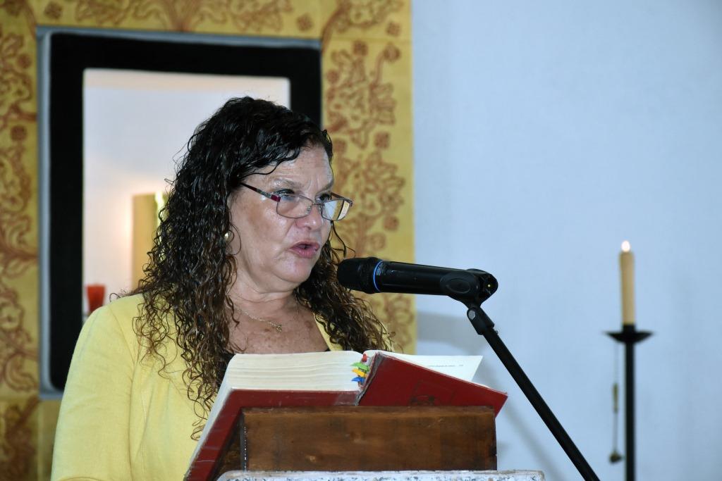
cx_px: 361
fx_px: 3159
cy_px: 240
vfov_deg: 8.7
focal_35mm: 158
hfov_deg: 13.0
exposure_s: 1/250
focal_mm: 105
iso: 1600
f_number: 9
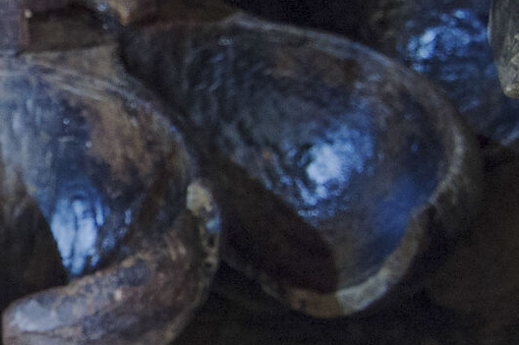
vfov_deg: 12.5
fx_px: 1570
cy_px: 78
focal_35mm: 109
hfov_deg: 17.9
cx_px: -104
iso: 400
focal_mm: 16
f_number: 2.8
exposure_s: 1/15
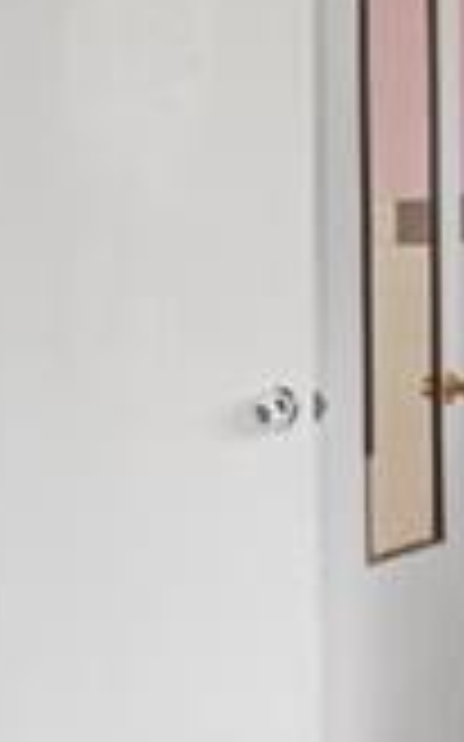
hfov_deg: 12.9
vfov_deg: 20.6
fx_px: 2045
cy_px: 286
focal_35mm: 101
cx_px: 329
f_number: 9
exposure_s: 1/10
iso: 800
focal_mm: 16
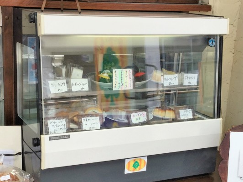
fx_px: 435
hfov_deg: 31.1
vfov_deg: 23.5
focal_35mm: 62
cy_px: 124
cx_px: 105
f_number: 2.4
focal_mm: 3.3
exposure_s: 1/120
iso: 32
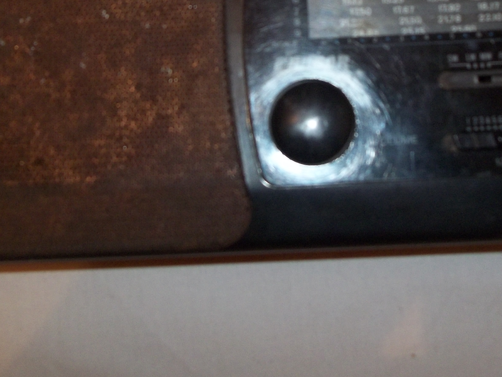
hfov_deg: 33.2
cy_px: 55
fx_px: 841
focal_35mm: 58
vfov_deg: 24.7
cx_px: 263
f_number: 2.9
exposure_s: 1/30
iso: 160
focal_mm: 5.7
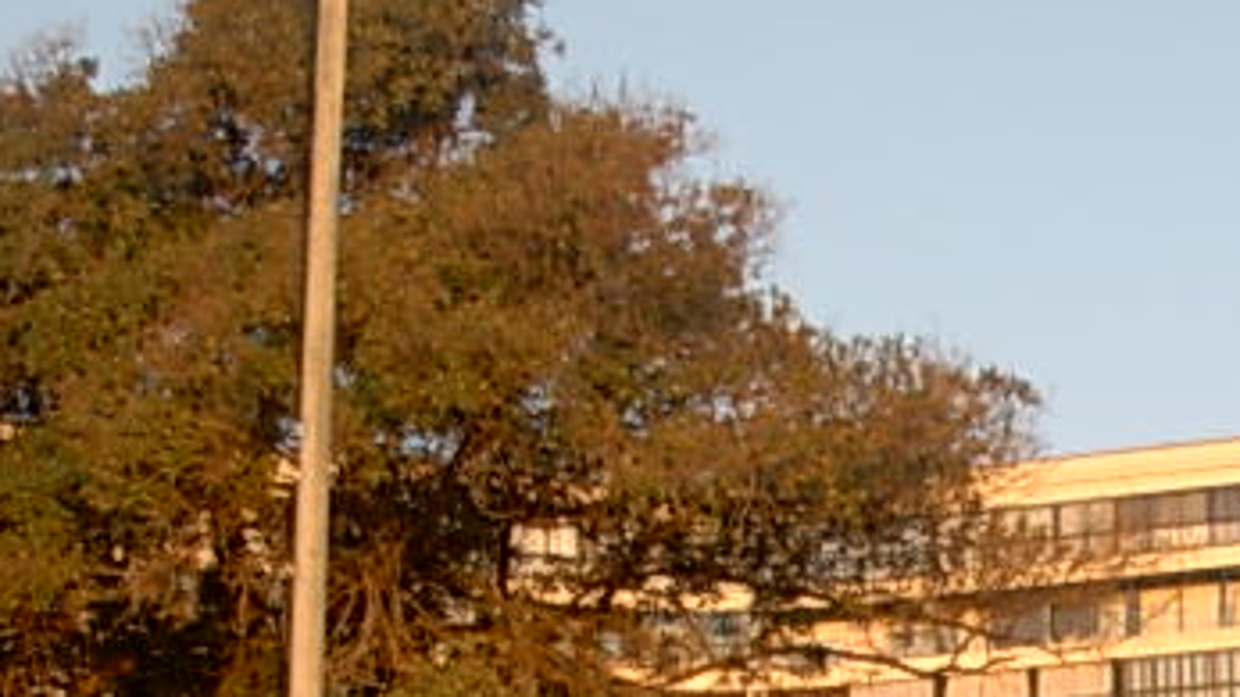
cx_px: 1290
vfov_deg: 9.5
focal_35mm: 122
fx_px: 4010
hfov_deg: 17.1
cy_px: 1190
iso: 50
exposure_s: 1/157
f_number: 2.9
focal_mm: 6.3
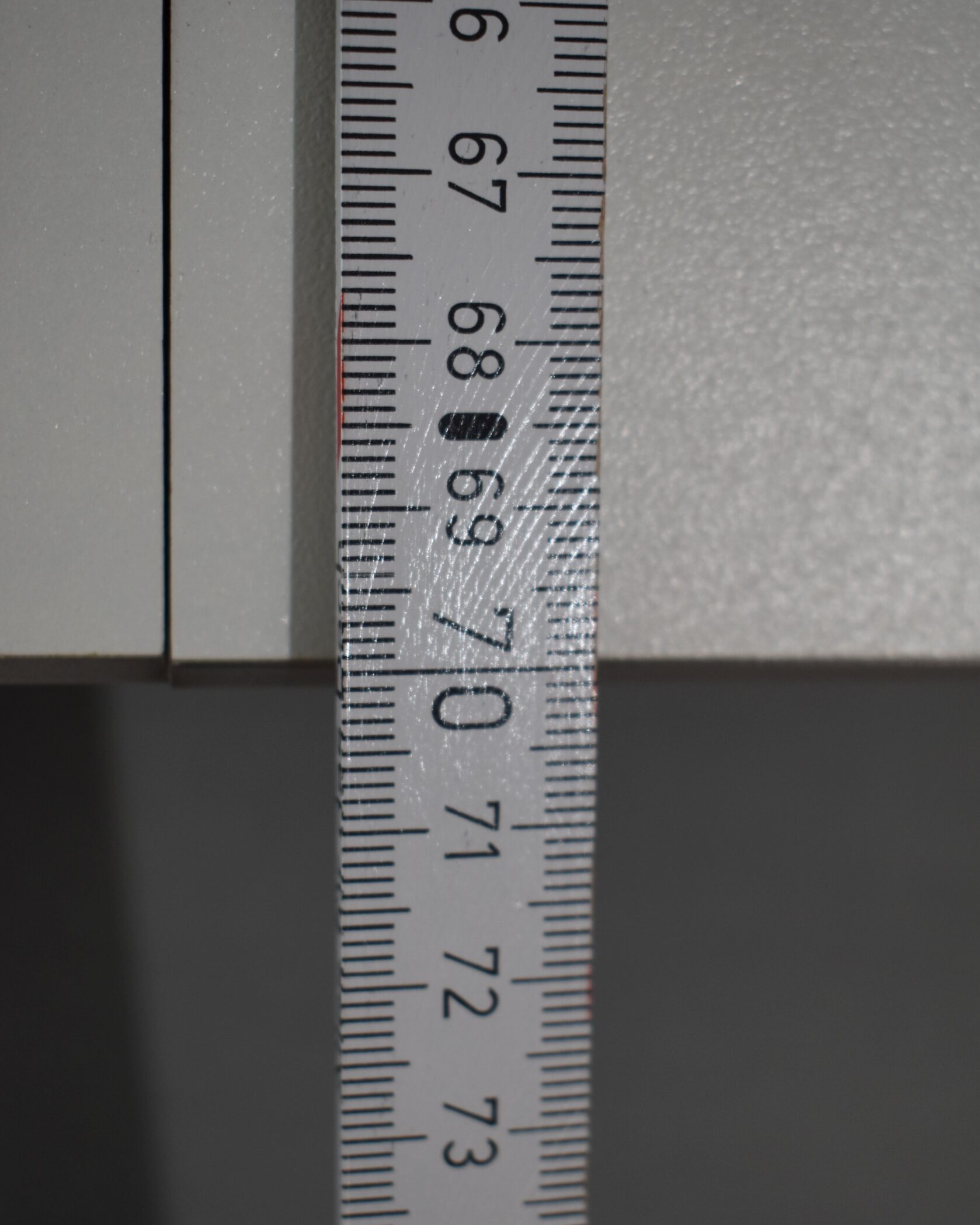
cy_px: 657
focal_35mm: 55
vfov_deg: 34.1
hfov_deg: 27.6
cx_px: 494
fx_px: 1994
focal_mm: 32
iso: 400
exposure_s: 1/250
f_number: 4.5
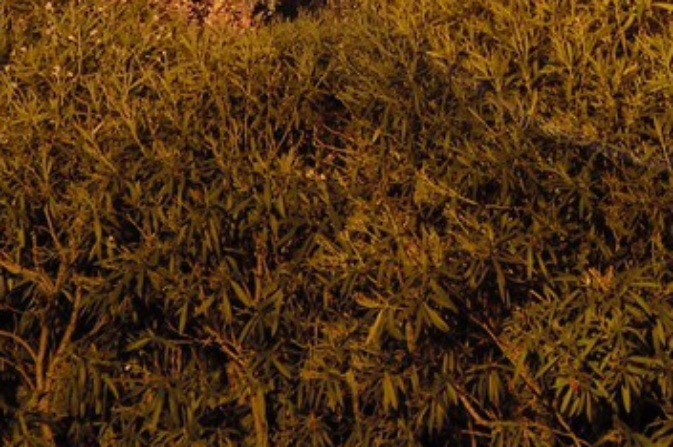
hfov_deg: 14.9
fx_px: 2465
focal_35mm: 132
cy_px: -509
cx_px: 839
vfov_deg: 9.5
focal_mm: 29
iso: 800
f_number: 5.6
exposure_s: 2.5
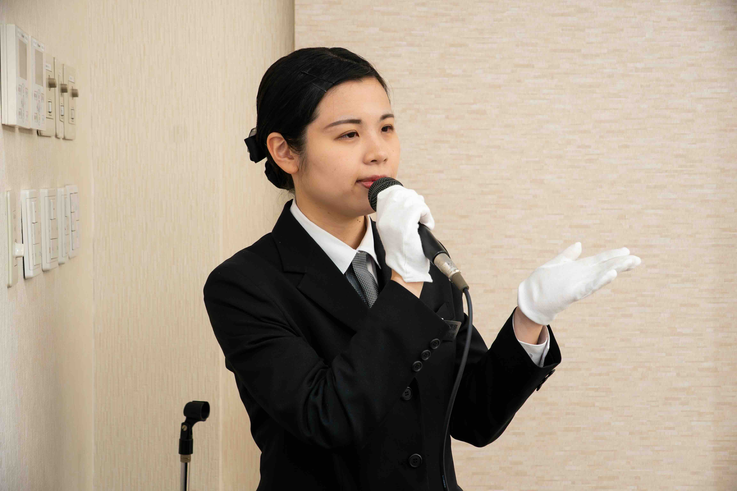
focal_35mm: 69
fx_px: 1412
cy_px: 246
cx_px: 368
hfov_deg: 29.2
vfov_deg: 19.7
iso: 640
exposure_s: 1/50
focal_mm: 46
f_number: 5
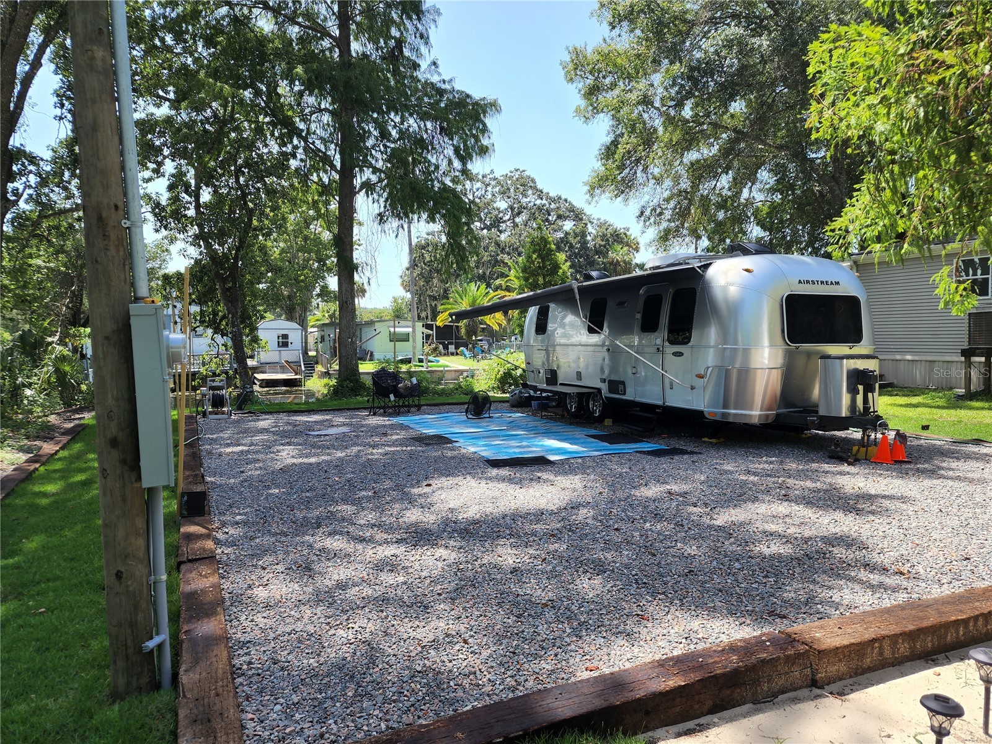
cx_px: 496
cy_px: 372
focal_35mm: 23
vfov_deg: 58.9
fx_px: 659
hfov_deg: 73.9
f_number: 1.8
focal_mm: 6.4
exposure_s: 1/393
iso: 12
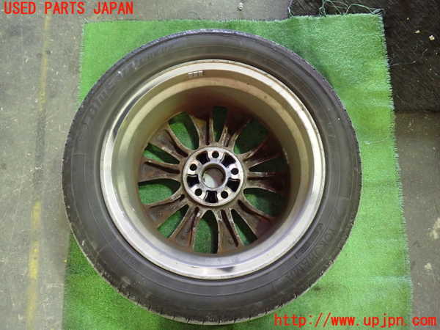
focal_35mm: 30
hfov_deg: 60.0
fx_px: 381
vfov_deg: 46.8
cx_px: 220
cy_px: 165
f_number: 2.3
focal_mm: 5.4
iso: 800
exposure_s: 1/30
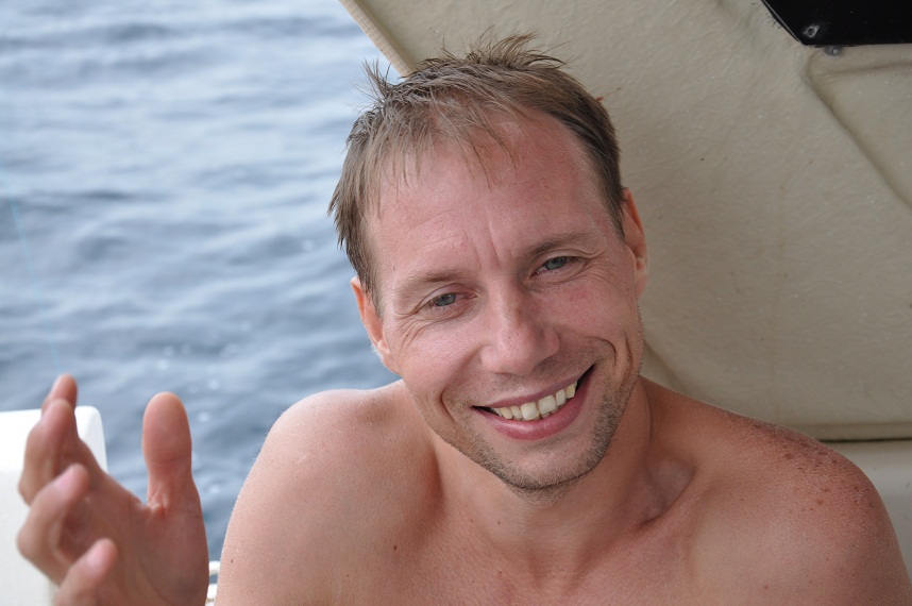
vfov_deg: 18.9
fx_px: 1822
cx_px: 456
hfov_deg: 28.1
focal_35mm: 72
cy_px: 303
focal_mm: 48
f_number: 6.3
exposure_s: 1/160
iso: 400
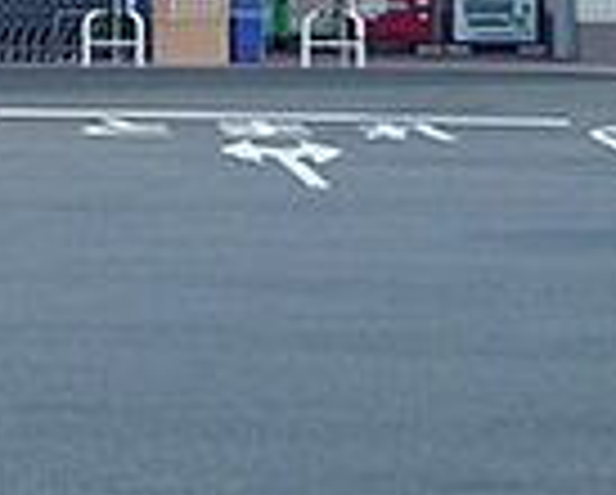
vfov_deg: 8.3
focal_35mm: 185
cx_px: -261
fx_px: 3378
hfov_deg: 10.1
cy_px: -146
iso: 100
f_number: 2.8
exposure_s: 1/400
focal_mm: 4.4
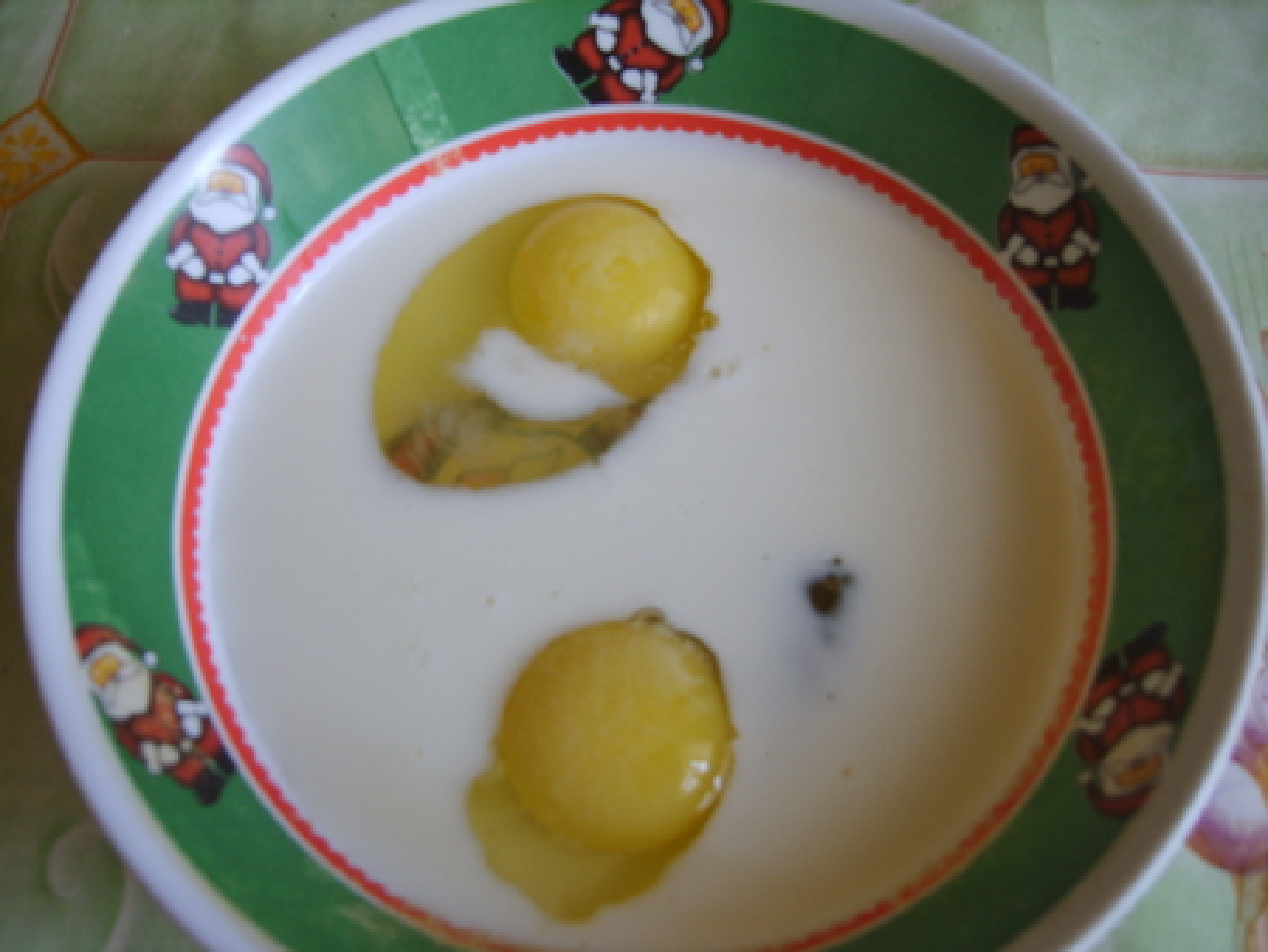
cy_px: 476
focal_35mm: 35
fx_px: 1283
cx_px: 634
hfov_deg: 52.6
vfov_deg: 40.7
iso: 59
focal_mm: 7.4
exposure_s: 1/30
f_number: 2.8
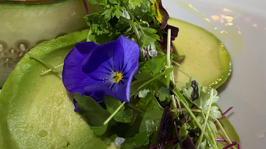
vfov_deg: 25.8
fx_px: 324
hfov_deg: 44.3
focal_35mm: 46
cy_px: 45
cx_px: 102
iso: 400
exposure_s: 1/60
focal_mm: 4.25
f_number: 1.8
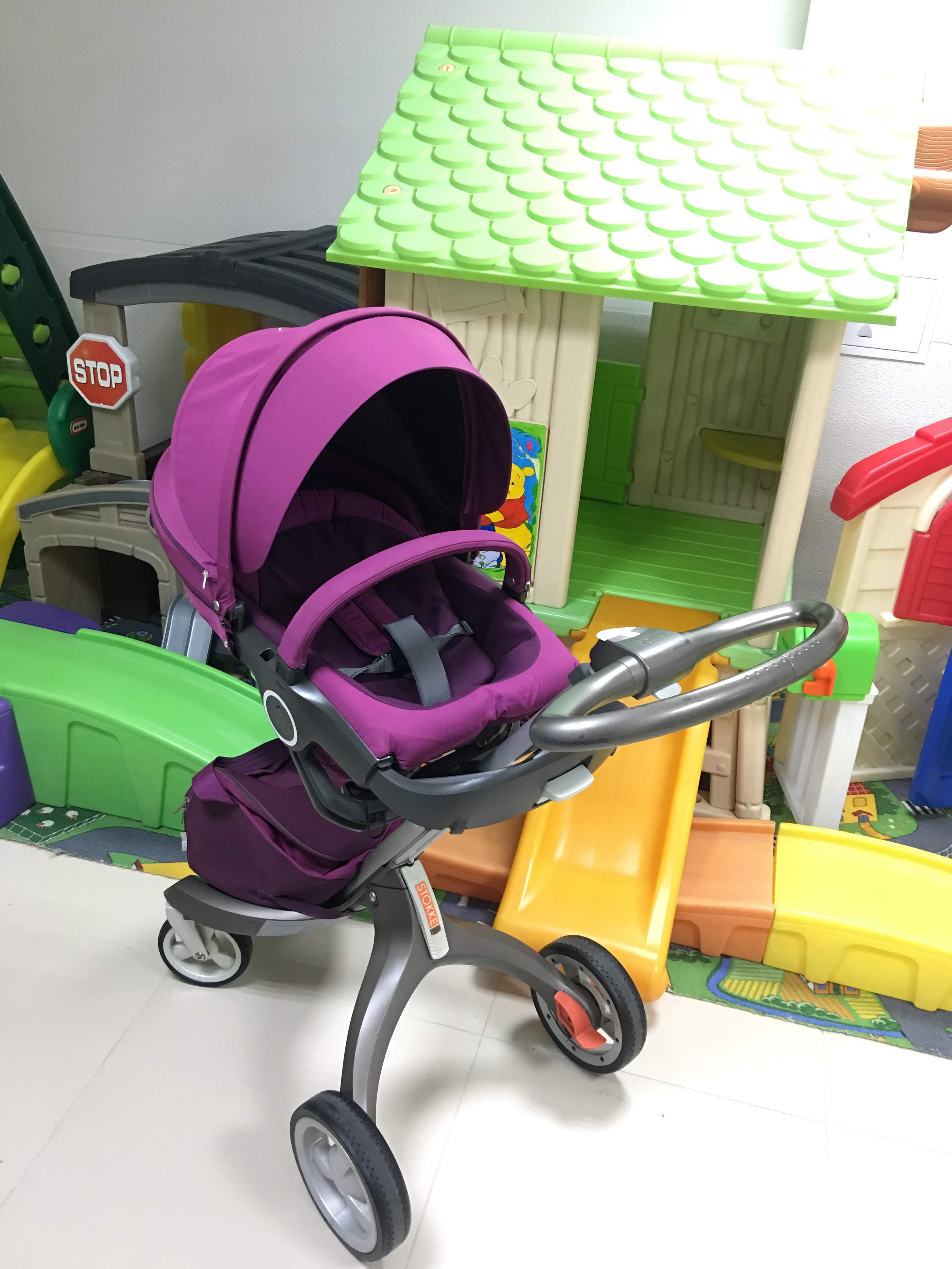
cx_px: 476
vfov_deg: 61.7
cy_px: 634
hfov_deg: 48.2
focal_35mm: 29
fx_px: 1063
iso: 100
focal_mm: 4.15
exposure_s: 1/17
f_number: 2.2
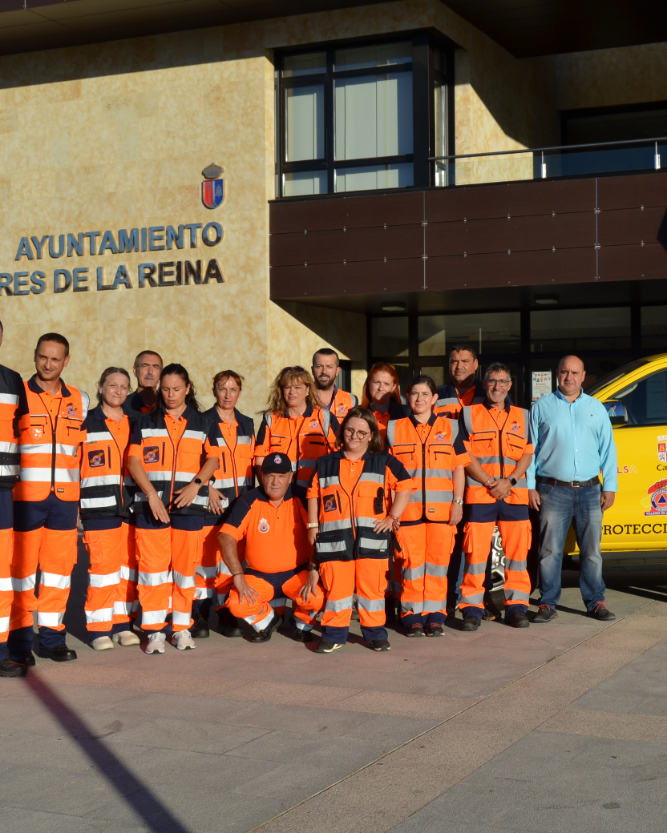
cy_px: 419
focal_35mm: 50
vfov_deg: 37.5
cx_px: 537
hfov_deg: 29.7
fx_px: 1227
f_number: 9
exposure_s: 1/320
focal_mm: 23
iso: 100
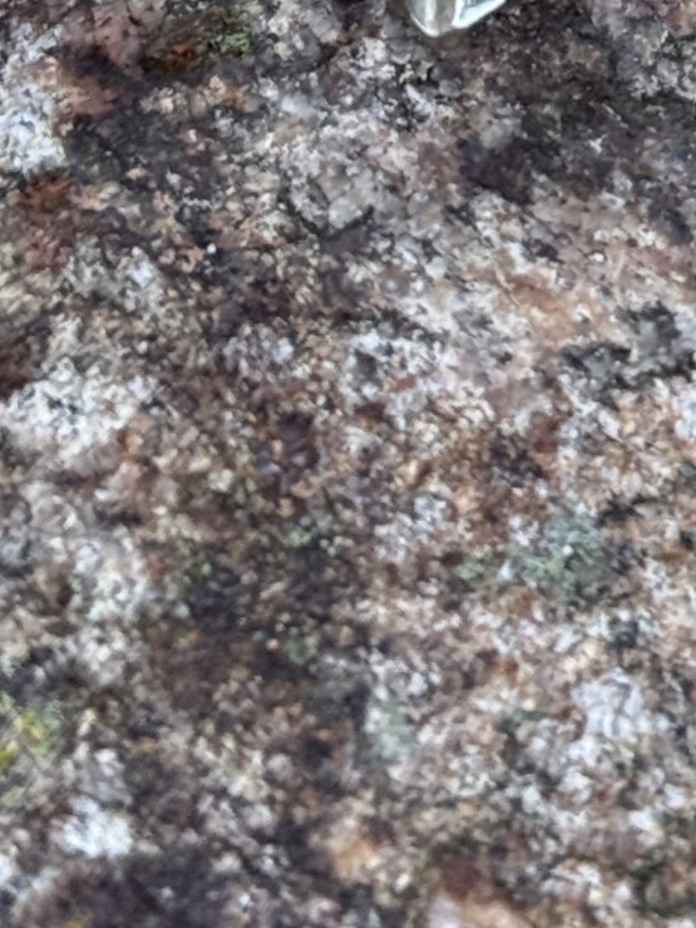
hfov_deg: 8.7
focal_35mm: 166
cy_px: -578
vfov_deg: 11.3
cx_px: 1107
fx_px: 4450
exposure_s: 1/121
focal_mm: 6.76
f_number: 1.78
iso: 80
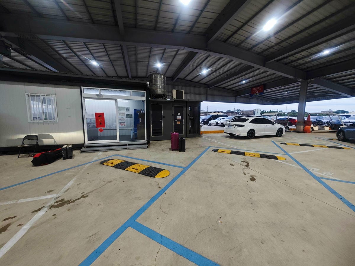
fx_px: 123
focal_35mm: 12
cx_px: 178
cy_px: 133
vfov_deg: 94.5
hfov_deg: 110.5
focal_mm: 2.03
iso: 80
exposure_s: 1/120
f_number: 1.8
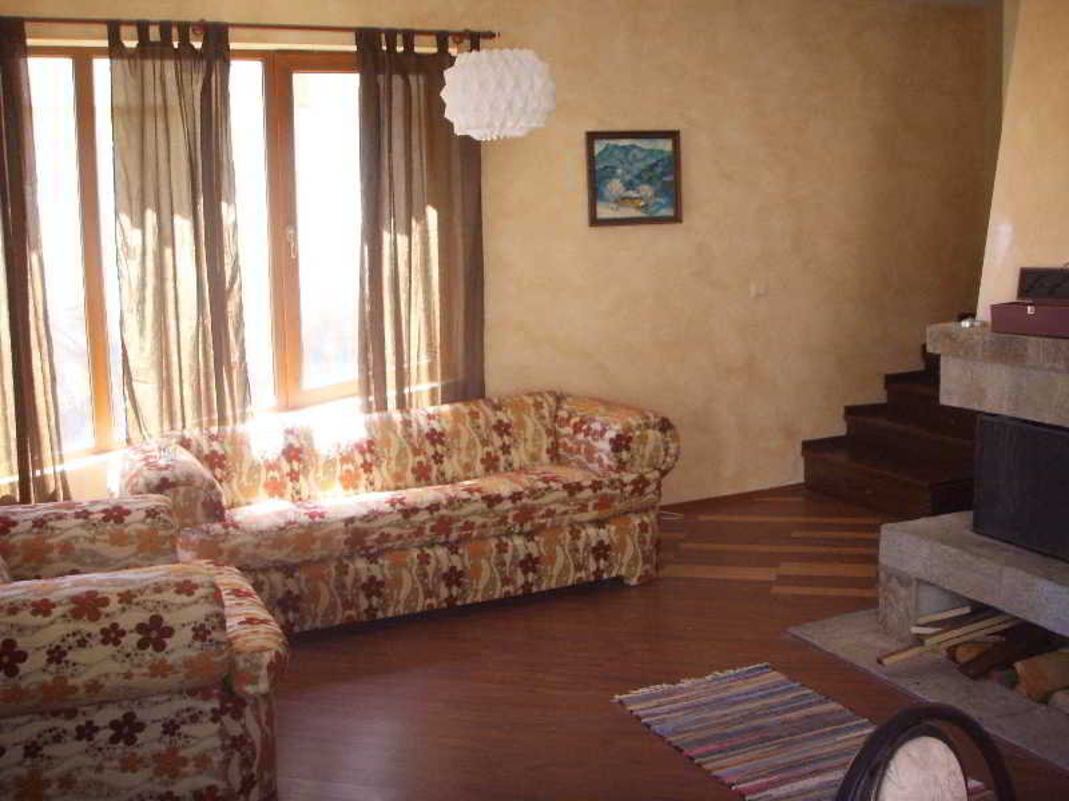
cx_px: 534
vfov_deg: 36.8
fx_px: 1204
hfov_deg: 47.9
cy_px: 400
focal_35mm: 39
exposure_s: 1/45
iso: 145
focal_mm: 6.6
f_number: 3.5
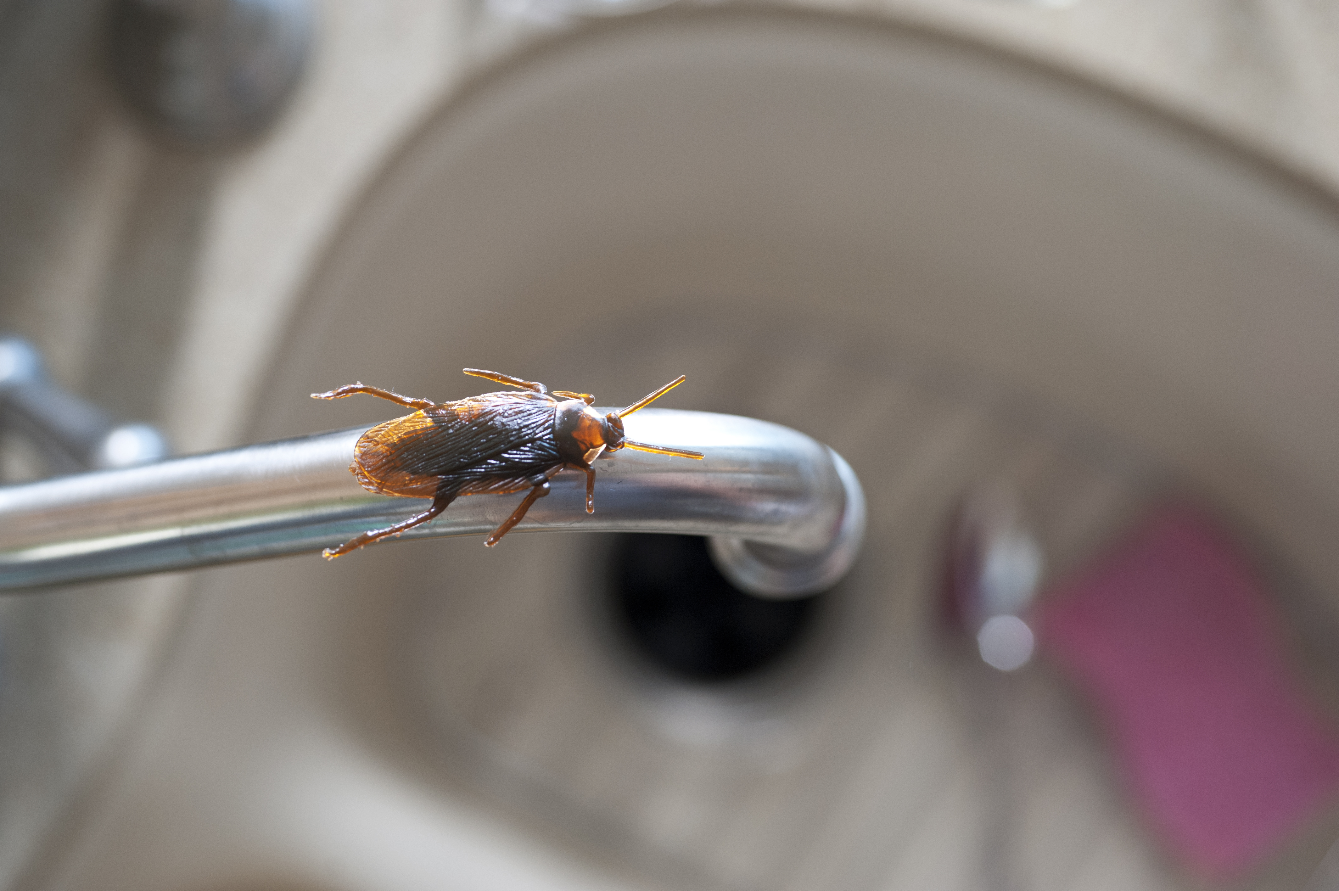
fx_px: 1859
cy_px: 446
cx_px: 670
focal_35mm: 50
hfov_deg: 39.6
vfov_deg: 27.0
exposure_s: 1/60
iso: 640
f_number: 2.8
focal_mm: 50
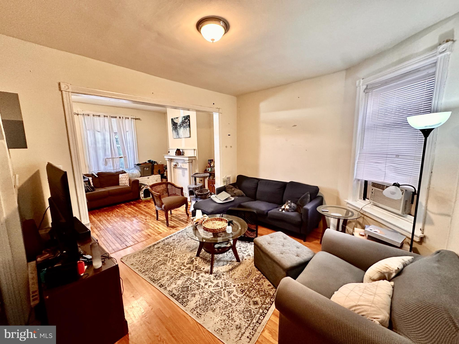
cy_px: 172
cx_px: 230
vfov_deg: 85.7
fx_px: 186
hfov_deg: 102.1
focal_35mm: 14
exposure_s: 1/60
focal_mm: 2.22
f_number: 2.2
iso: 500
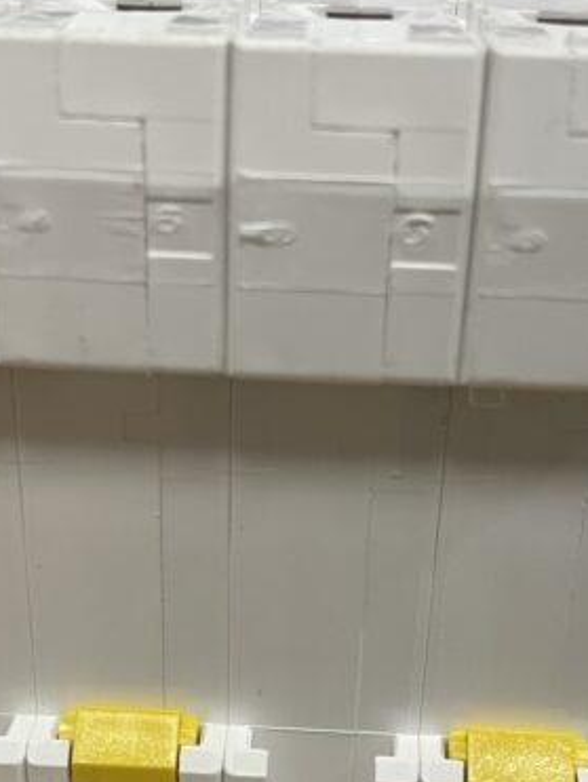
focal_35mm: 56
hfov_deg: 26.1
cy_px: 554
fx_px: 1266
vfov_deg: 33.8
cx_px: 270
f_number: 1.6
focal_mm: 4.2
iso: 125
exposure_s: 1/83
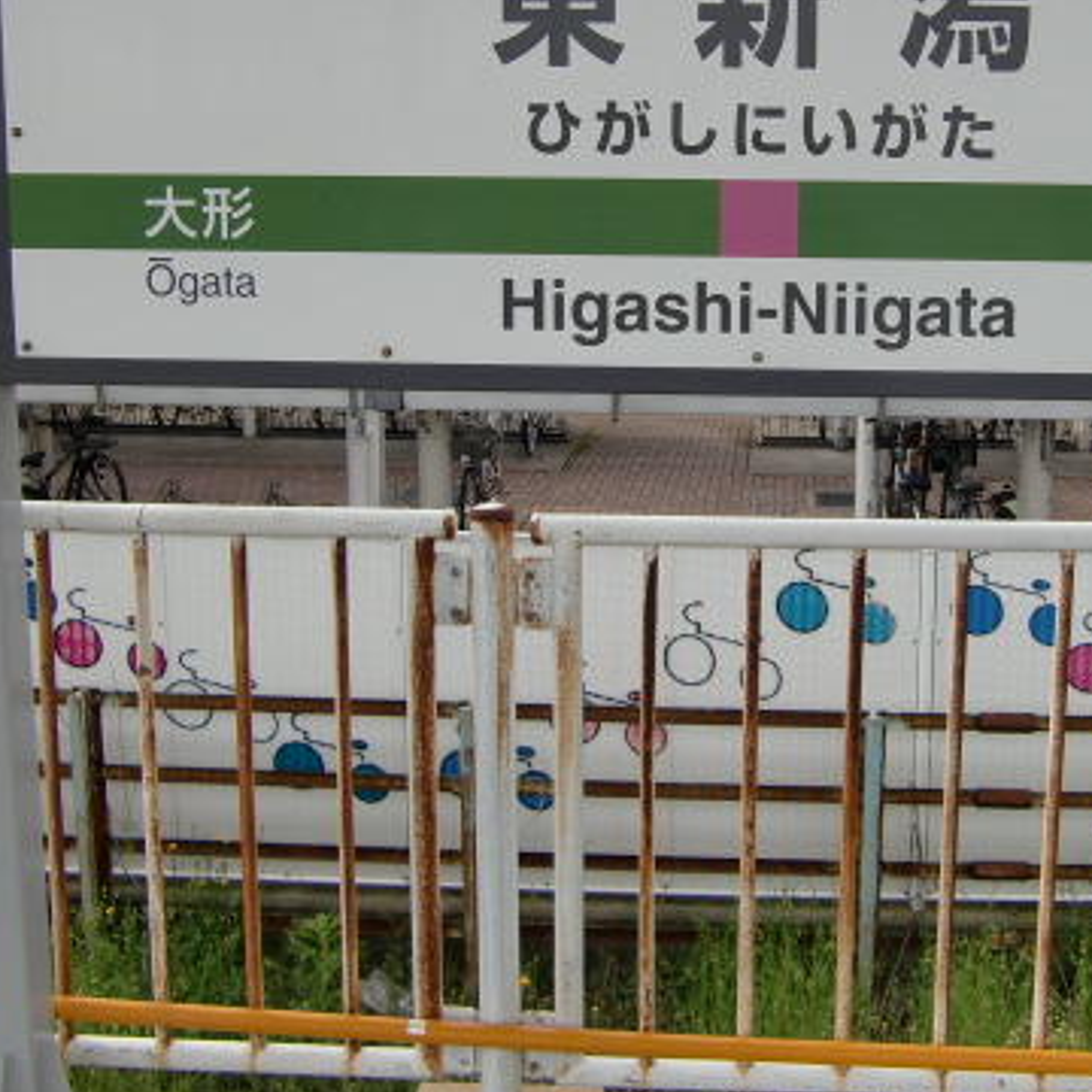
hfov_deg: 37.8
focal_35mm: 44
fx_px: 1570
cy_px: 379
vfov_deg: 38.0
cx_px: 749
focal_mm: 4.9
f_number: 2.6
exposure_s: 1/640
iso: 64
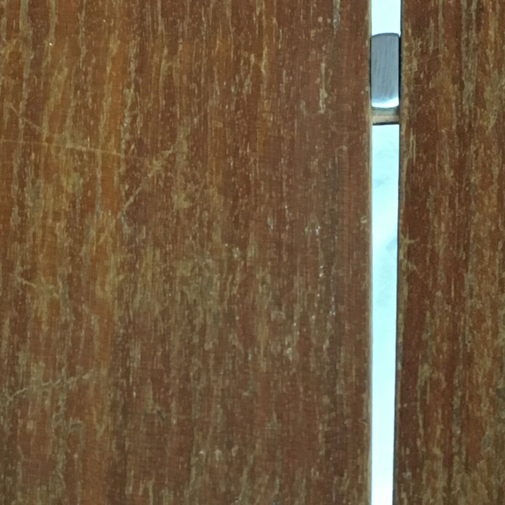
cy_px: 468
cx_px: 295
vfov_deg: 18.3
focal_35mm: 93
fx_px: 1535
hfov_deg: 18.7
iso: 200
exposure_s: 1/33
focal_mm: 4.15
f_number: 2.2
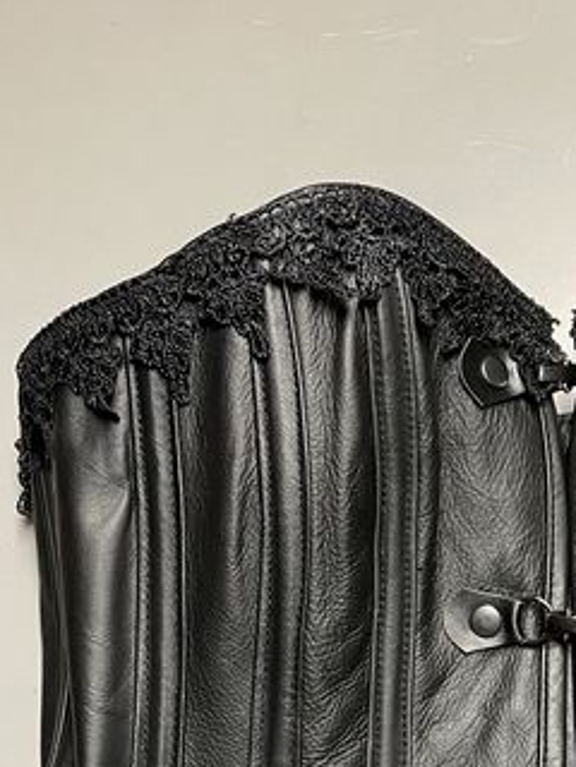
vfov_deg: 28.1
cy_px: 762
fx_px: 1442
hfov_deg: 21.9
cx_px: 542
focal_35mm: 65
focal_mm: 4.2
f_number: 1.6
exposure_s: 1/60
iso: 160
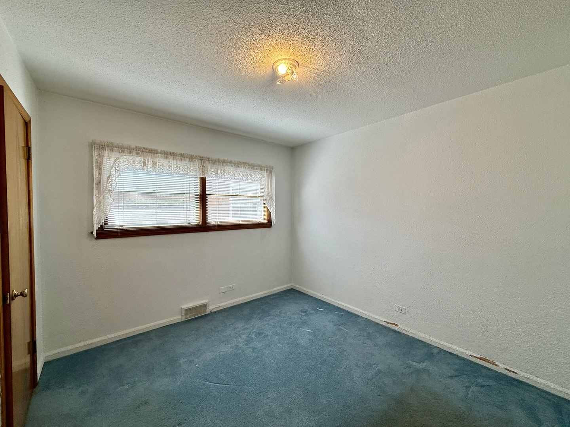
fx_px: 231
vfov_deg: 85.7
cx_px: 285
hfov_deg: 102.1
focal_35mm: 14
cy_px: 214
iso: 64
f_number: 2.2
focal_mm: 2.22
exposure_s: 1/134
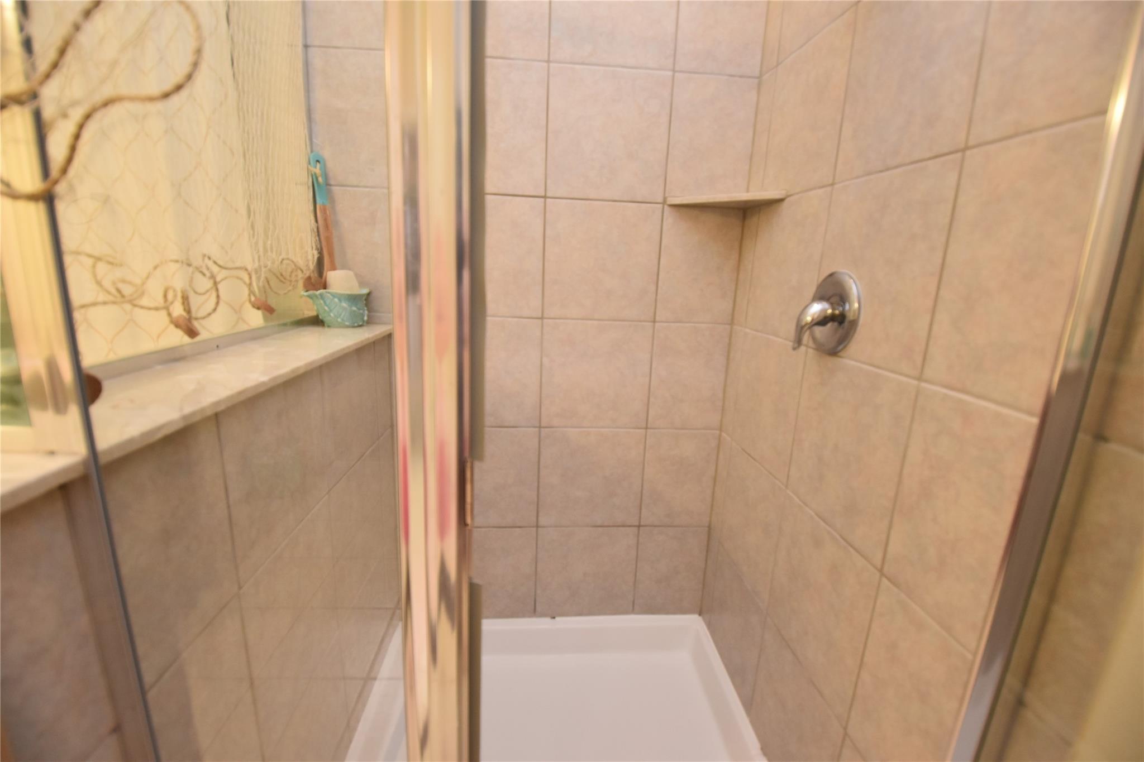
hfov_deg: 100.4
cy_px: 381
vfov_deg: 77.3
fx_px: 477
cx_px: 572
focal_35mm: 15
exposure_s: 1/60
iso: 1000
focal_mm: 10
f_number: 3.5
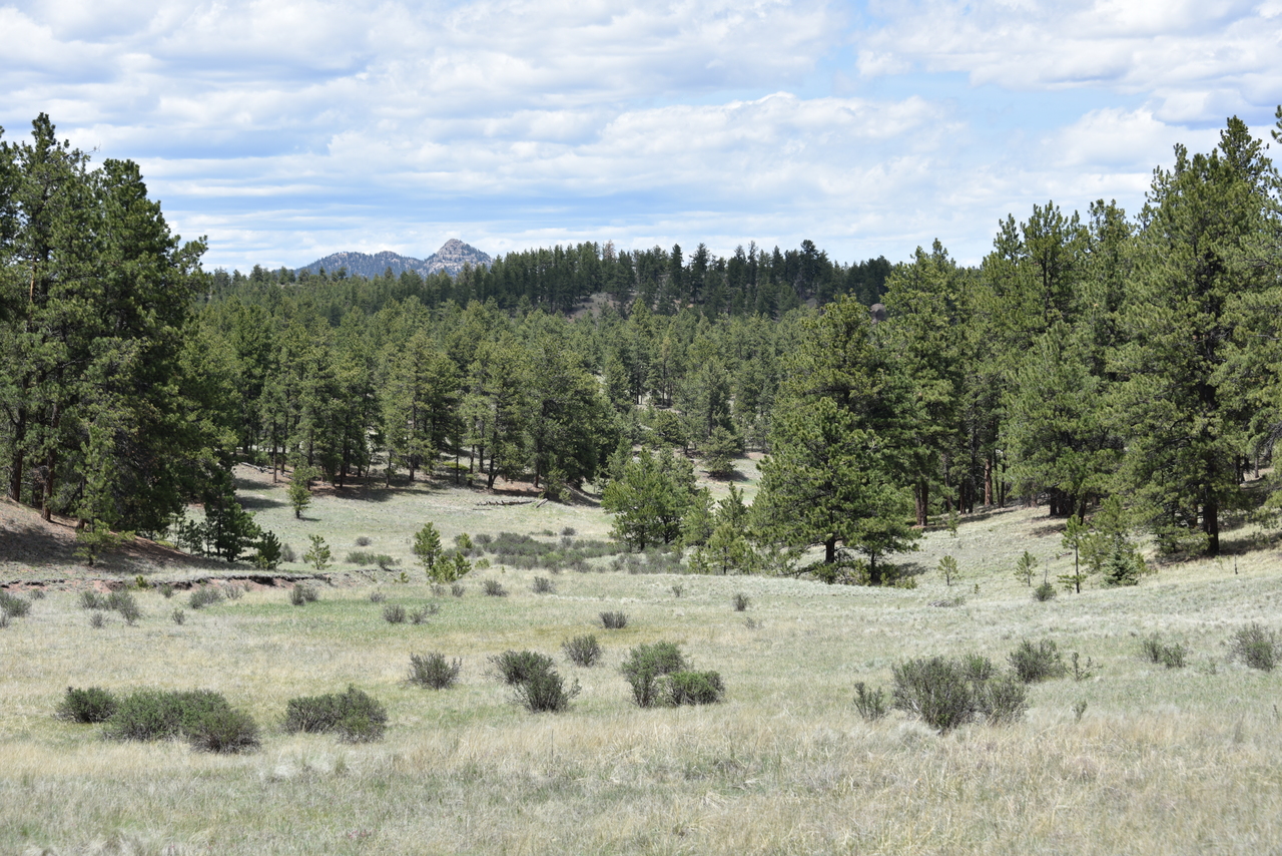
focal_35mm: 72
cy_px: 428
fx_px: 2564
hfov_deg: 28.1
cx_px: 641
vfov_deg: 18.9
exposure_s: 1/250
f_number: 8
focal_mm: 72
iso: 100
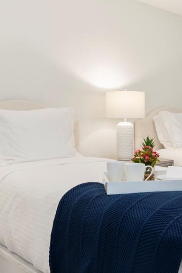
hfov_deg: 29.6
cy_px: 118
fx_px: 334
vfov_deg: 44.4
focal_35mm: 44
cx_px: 152
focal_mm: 16
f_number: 8
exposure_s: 1/5
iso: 320
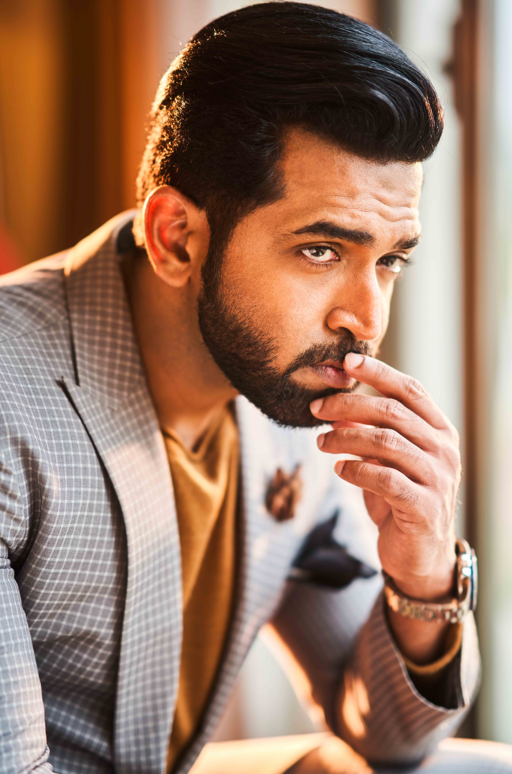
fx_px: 1825
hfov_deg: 16.0
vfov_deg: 24.0
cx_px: 256
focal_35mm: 85
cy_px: 387
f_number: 1.4
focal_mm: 85
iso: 125
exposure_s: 1/160
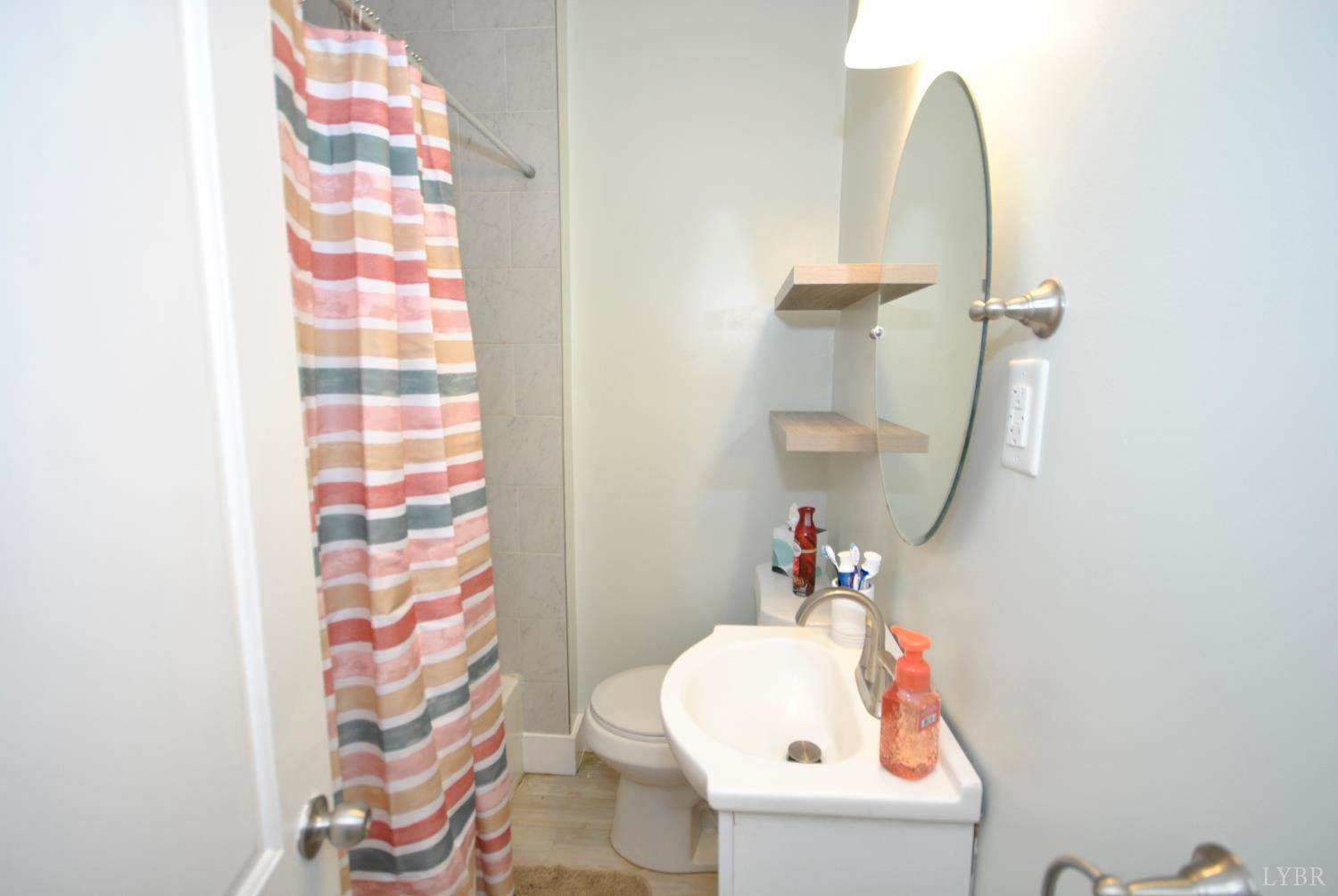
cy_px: 448
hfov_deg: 100.3
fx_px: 558
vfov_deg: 77.5
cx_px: 669
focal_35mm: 15
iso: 200
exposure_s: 1/40
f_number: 4
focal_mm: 10
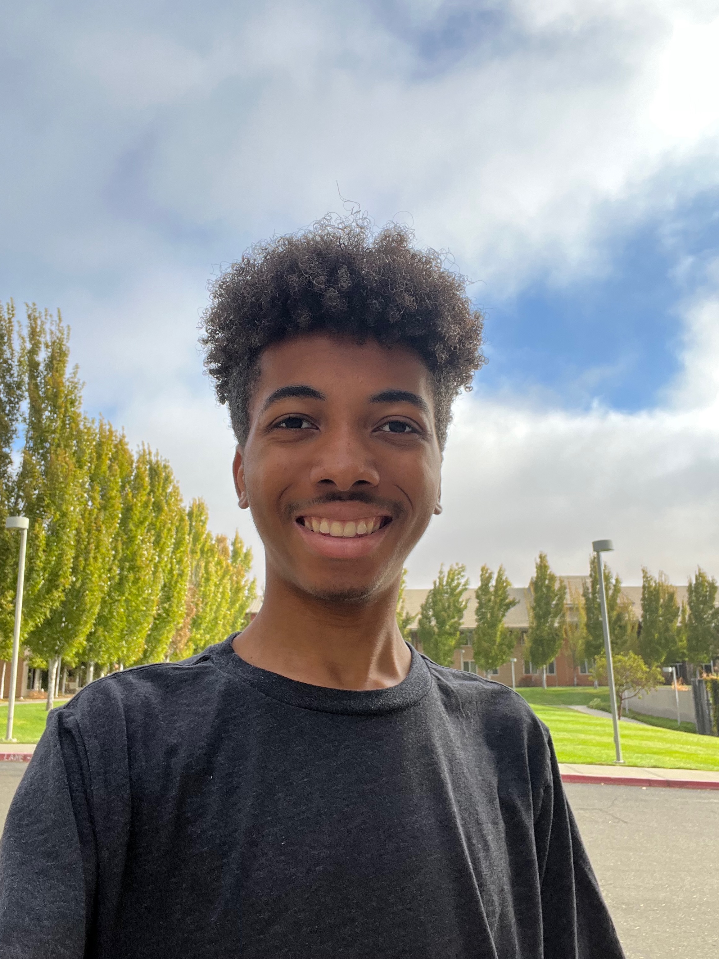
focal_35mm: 30
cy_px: 480
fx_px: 831
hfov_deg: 46.8
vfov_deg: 60.0
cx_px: 360
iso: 32
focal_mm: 2.71
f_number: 2.2
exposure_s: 1/220
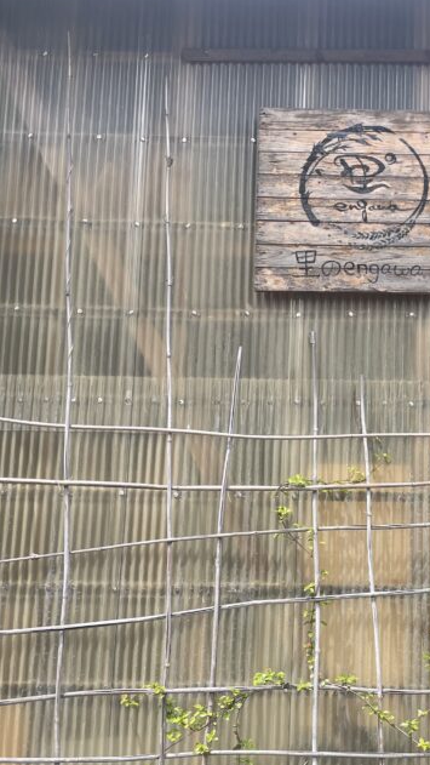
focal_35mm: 46
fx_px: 932
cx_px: 405
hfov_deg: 25.0
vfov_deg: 44.5
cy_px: 415
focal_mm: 4.2
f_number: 1.6
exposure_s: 1/1182
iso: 32
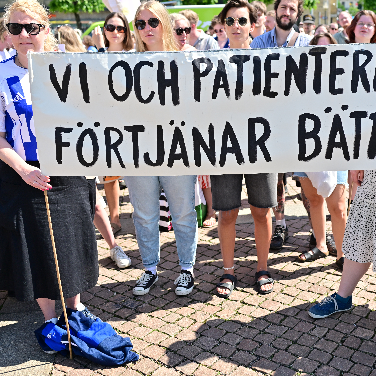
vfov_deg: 37.6
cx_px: 248
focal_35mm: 45
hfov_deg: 37.2
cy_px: 187
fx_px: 553
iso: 250
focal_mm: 35
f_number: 3.5
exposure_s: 1/1600
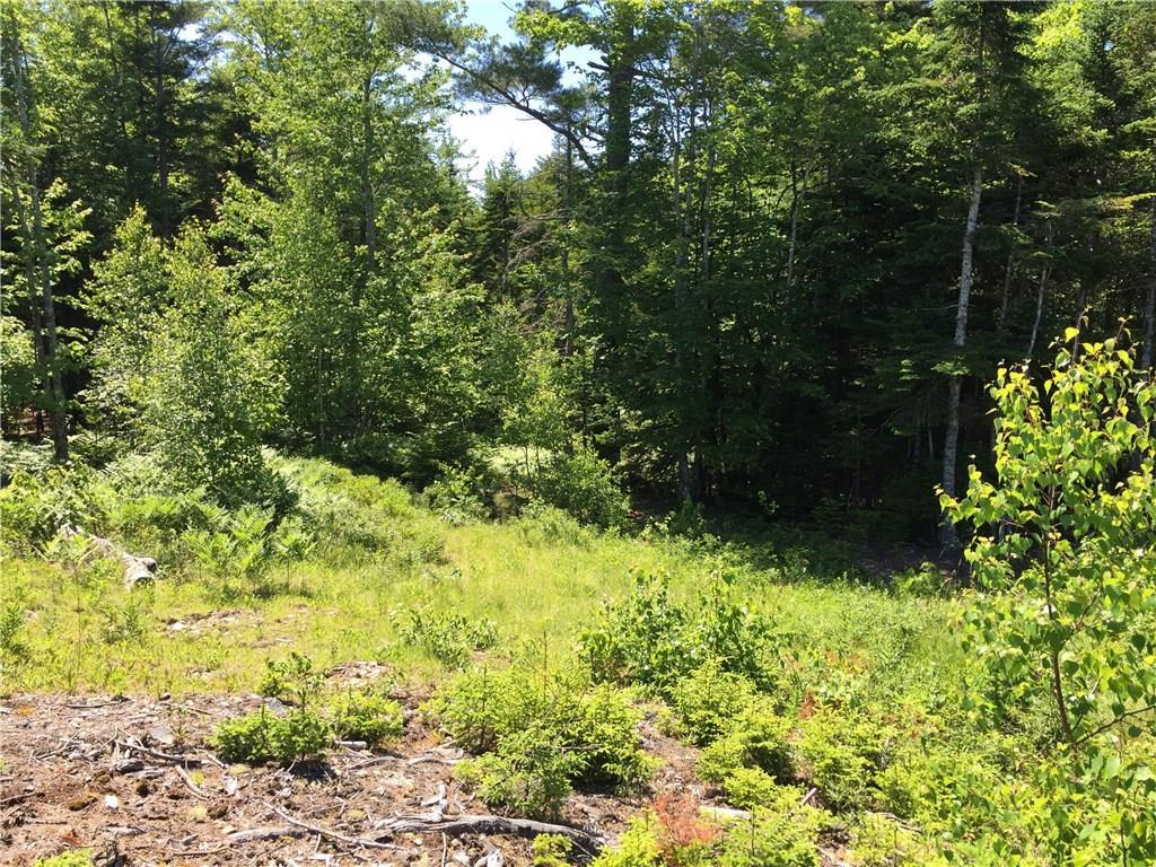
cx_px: 578
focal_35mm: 29
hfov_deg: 61.7
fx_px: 968
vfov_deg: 48.2
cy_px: 434
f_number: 2.2
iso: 32
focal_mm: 4.15
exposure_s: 1/608
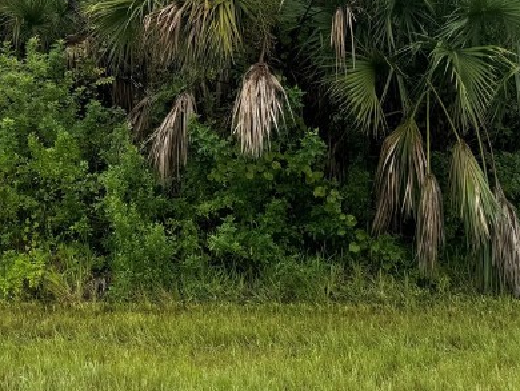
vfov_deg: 22.2
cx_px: 37
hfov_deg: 29.3
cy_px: -21
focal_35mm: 63
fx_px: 947
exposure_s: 1/3247
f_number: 1.78
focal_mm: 6.76
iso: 80
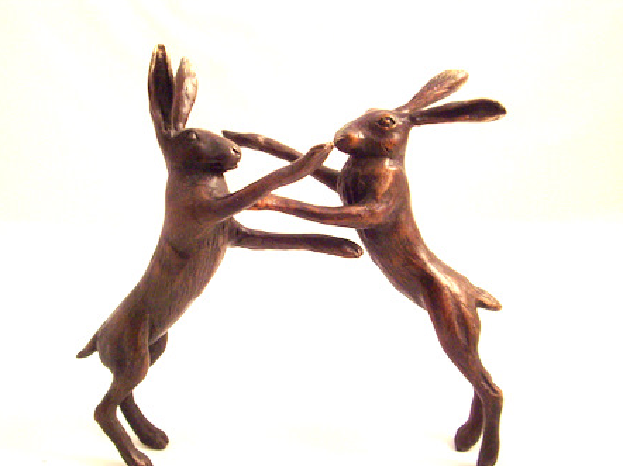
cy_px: 252
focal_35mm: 50
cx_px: 289
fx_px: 899
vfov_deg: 29.1
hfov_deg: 38.2
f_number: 3.1
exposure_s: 1/100
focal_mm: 9.6
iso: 200
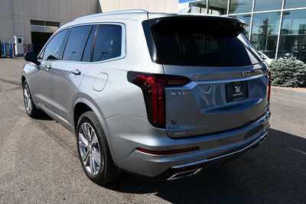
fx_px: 255
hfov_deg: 61.9
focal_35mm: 30
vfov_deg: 43.6
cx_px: 153
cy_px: 102
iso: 100
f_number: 8
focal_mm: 20
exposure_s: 1/250
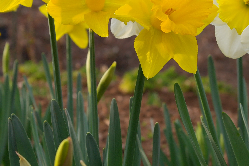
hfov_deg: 15.2
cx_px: 149
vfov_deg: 10.1
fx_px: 933
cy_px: 41
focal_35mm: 135
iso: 200
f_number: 9
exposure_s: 1/125
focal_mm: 50
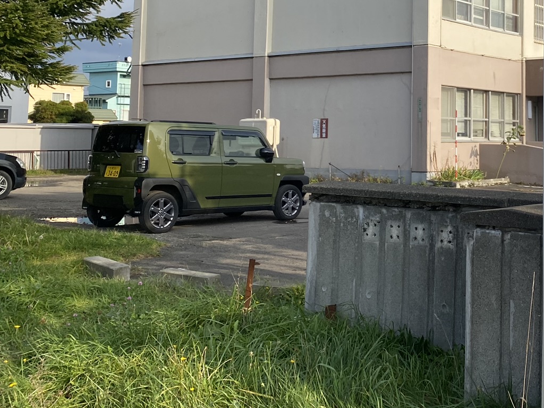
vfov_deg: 27.4
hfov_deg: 35.5
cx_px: 443
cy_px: 74
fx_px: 817
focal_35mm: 52
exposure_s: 1/2268
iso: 32
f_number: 1.8
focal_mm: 4.25
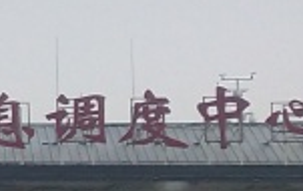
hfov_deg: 6.8
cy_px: 42
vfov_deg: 5.2
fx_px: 2085
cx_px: -835
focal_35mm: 252
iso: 50
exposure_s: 1/2907
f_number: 1.8
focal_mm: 3.95
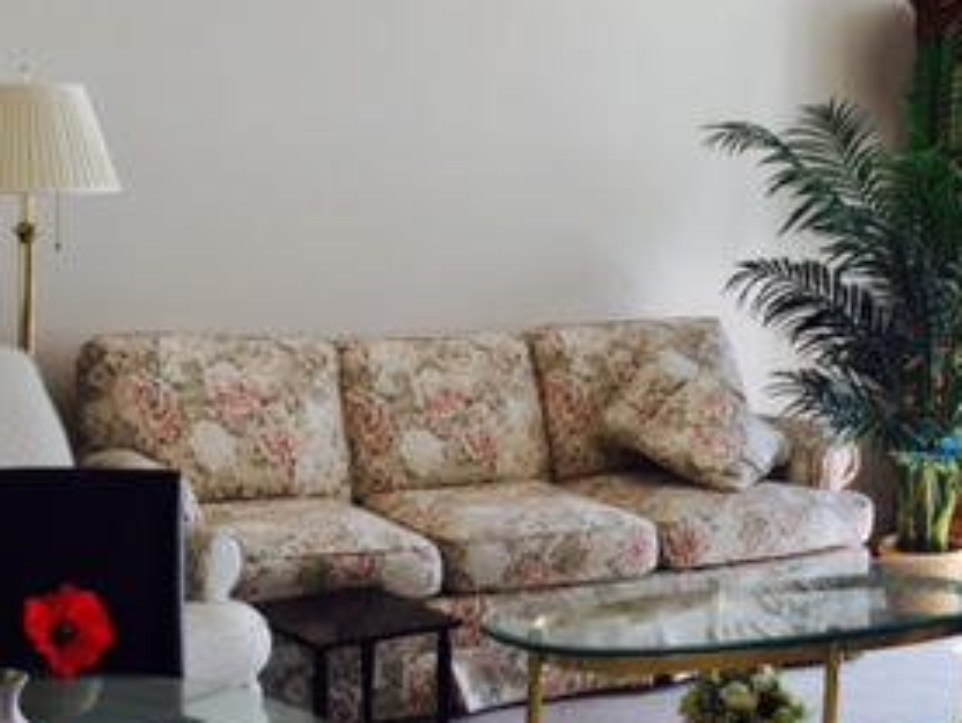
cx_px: 524
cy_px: 438
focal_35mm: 67
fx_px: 1863
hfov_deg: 28.9
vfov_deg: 21.9
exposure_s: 1/120
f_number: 2.2
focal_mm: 4.15
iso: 32
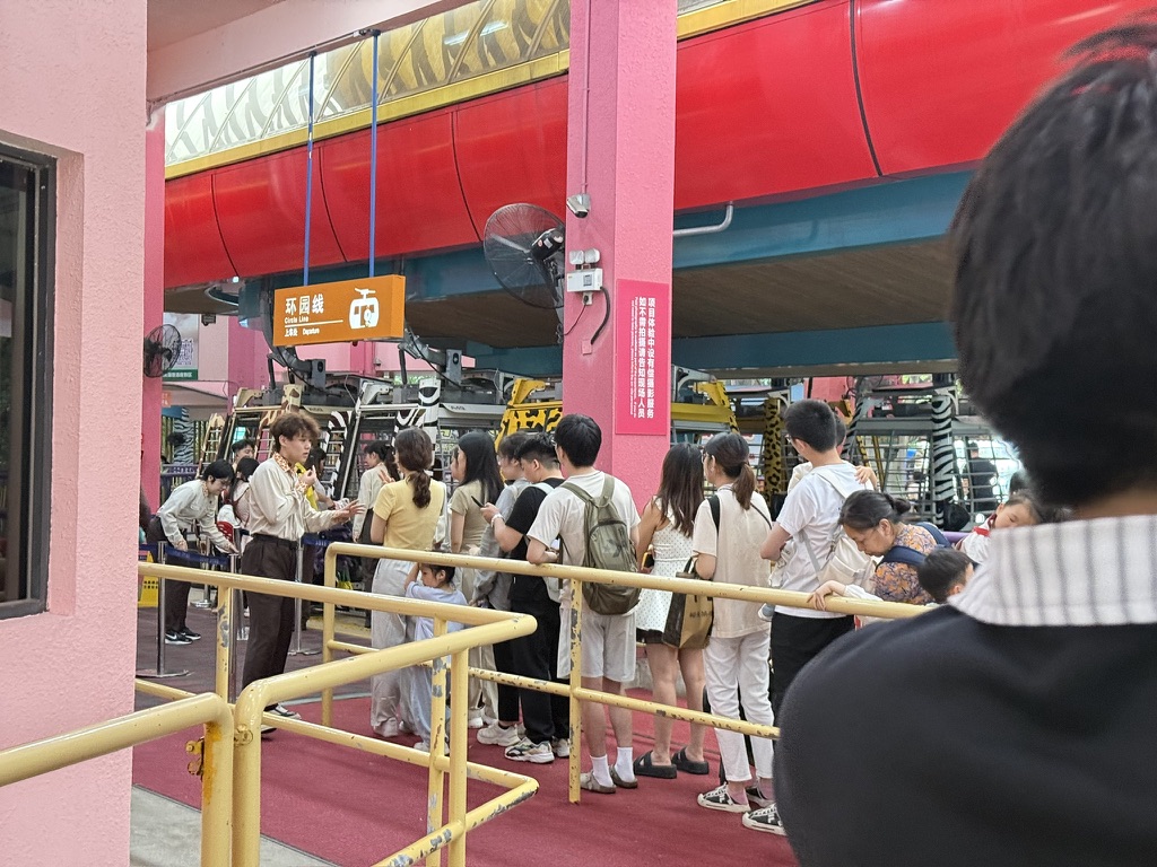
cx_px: 578
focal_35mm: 48
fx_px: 1604
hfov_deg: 39.7
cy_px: 434
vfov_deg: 30.3
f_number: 1.78
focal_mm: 6.76
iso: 400
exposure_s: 1/40
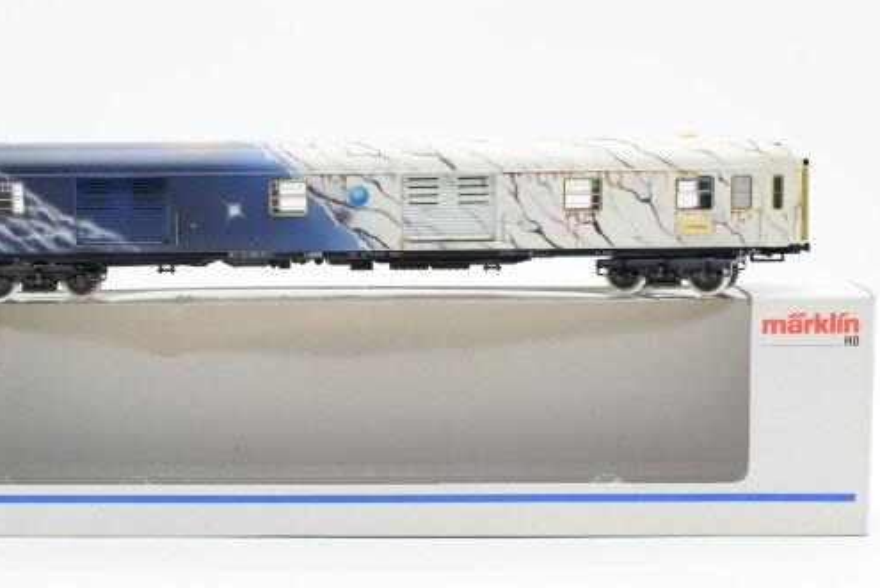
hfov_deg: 31.5
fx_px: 1556
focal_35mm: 64
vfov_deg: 21.4
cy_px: 335
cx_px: 382
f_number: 8
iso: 500
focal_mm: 35
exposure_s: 1/125
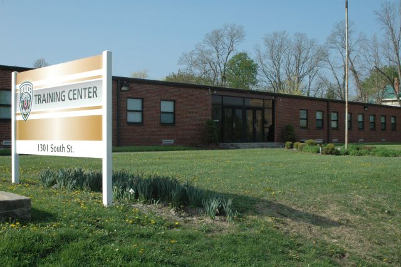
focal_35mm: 42
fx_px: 468
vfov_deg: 31.9
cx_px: 200
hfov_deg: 46.4
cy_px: 134
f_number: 13
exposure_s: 1/640
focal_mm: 28
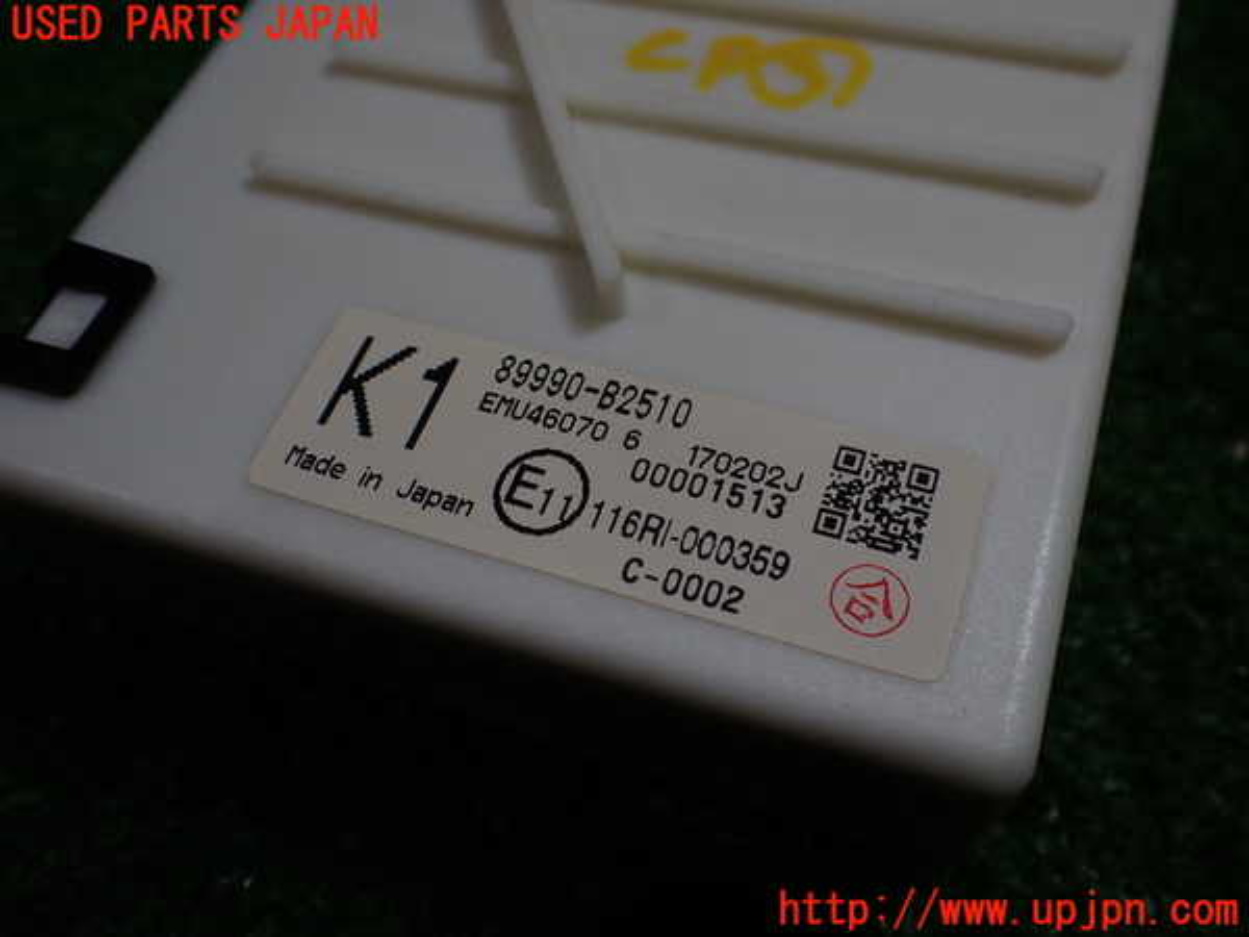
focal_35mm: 30
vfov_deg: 46.8
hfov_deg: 60.0
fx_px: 1082
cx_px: 624
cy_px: 468
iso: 100
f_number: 2.3
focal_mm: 5.4
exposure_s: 1/125
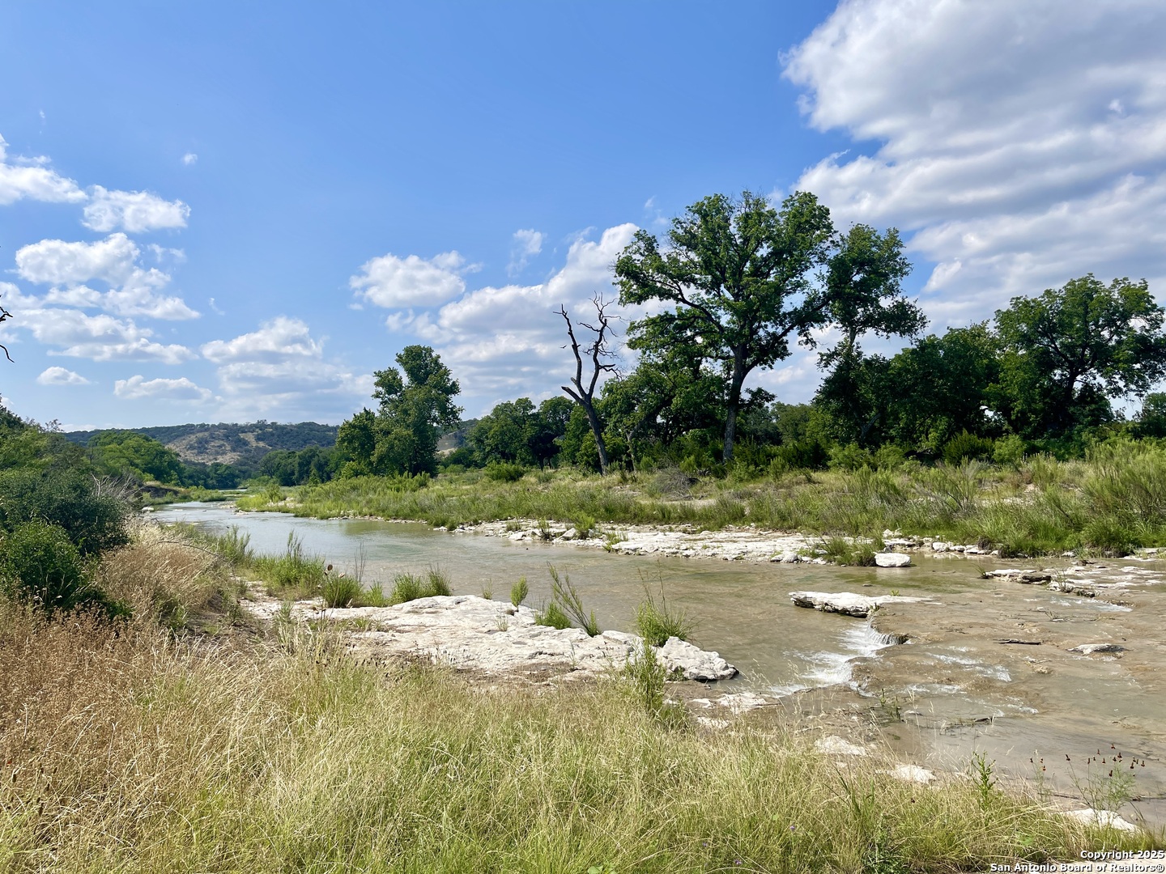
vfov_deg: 54.9
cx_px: 583
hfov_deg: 69.4
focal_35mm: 25
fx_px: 842
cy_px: 437
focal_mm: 5.1
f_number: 1.6
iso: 32
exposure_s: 1/5917
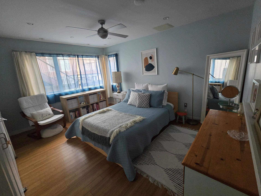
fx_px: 106
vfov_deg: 85.7
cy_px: 96
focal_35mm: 14
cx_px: 135
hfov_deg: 102.0
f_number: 2.2
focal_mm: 2.2
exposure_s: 1/60
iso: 800
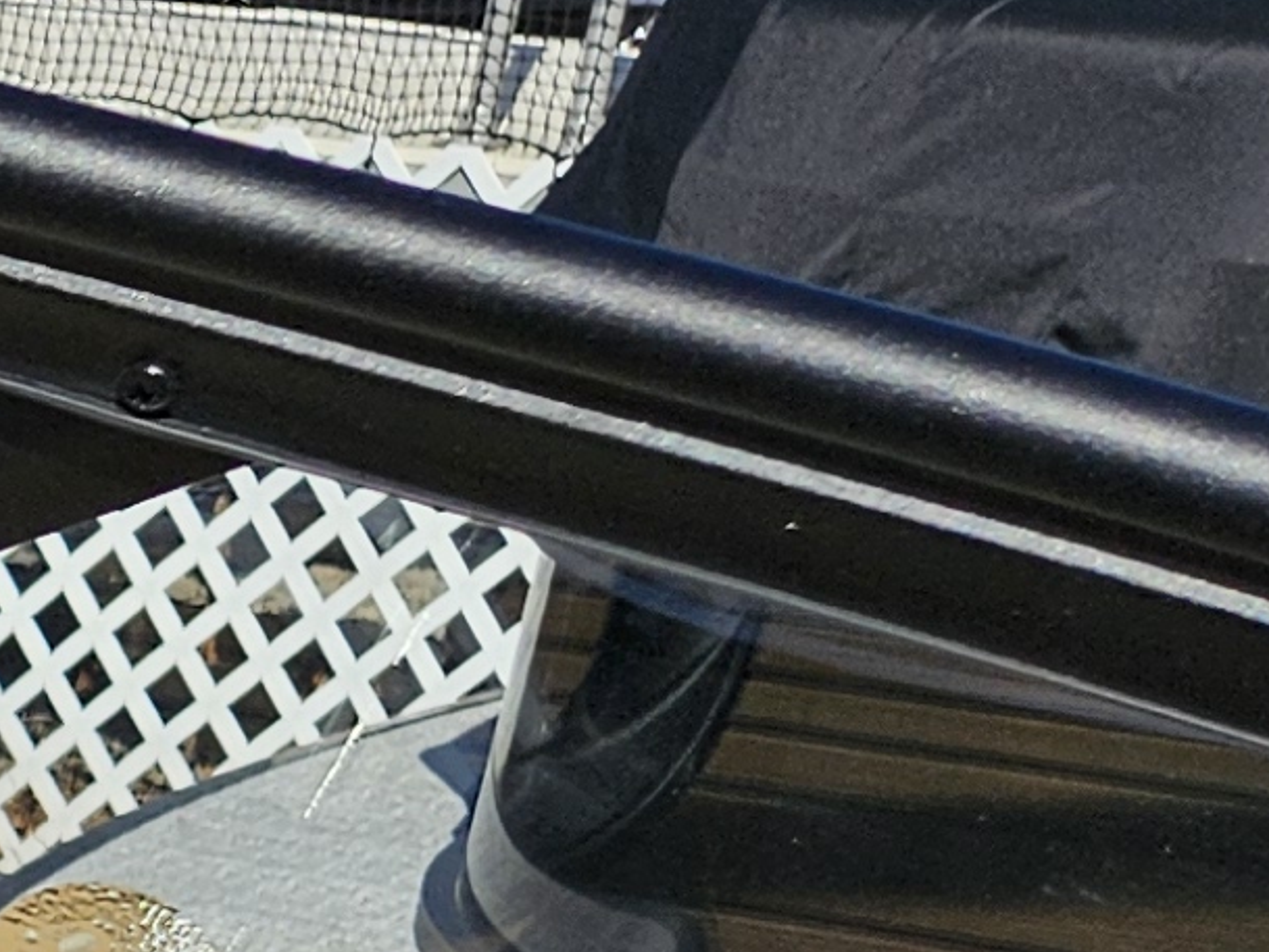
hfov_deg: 10.6
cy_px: 2477
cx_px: -2042
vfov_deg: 8.7
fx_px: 5537
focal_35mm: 151
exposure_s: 1/3075
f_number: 1.8
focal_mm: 5.4
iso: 25
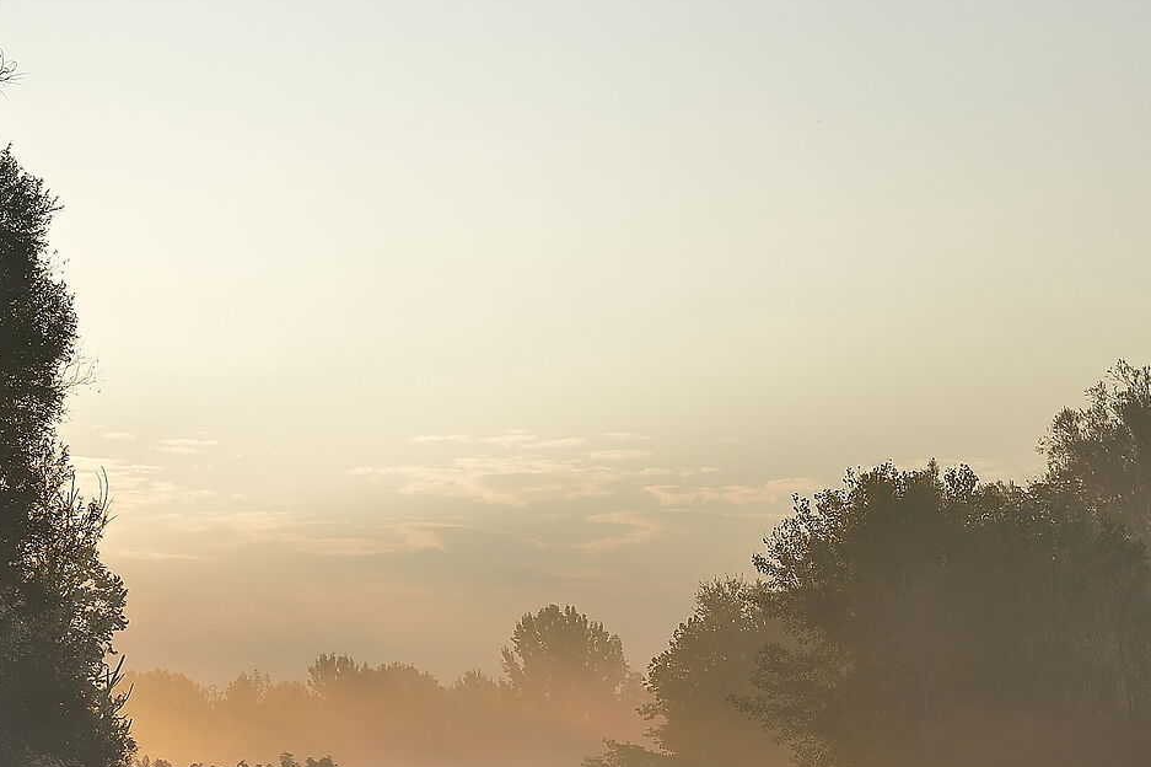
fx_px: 4091
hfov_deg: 16.0
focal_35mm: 128
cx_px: 699
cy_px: 895
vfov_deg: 10.5
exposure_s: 1/100
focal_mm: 50
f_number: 11
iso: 100
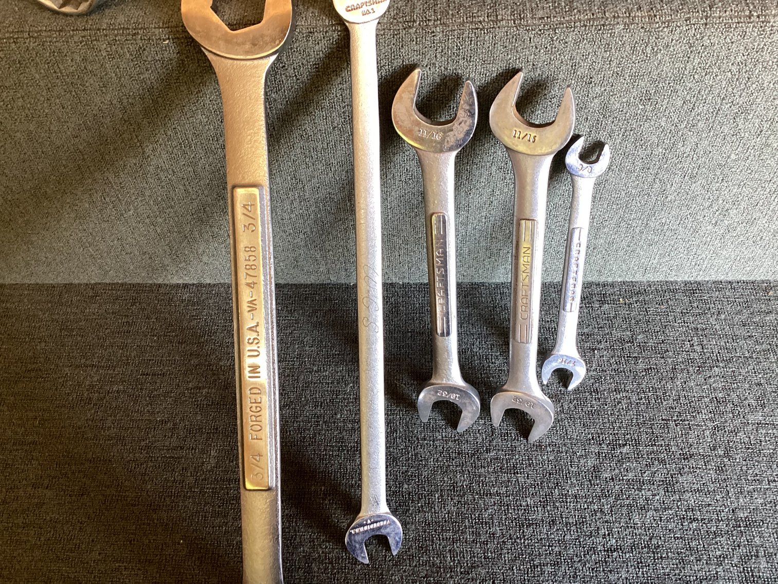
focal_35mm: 31
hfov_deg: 58.3
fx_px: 697
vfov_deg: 45.4
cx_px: 389
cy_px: 292
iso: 200
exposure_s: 1/50
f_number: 2.4
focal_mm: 3.3
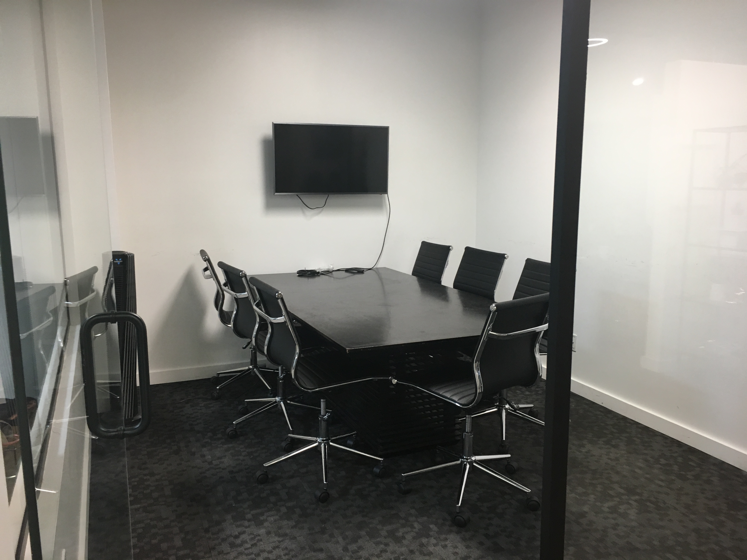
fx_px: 626
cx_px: 374
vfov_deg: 48.2
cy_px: 280
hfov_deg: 61.7
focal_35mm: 29
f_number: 2.2
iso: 100
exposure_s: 1/30
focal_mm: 4.15
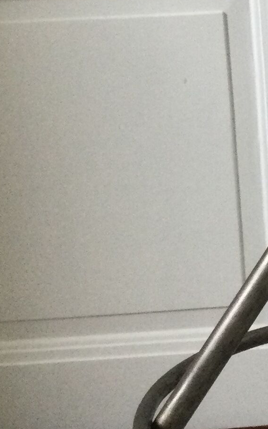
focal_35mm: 118
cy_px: 47
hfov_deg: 10.7
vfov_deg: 17.4
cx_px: 400
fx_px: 1379
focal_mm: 3.3
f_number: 2.4
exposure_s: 1/33
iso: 160
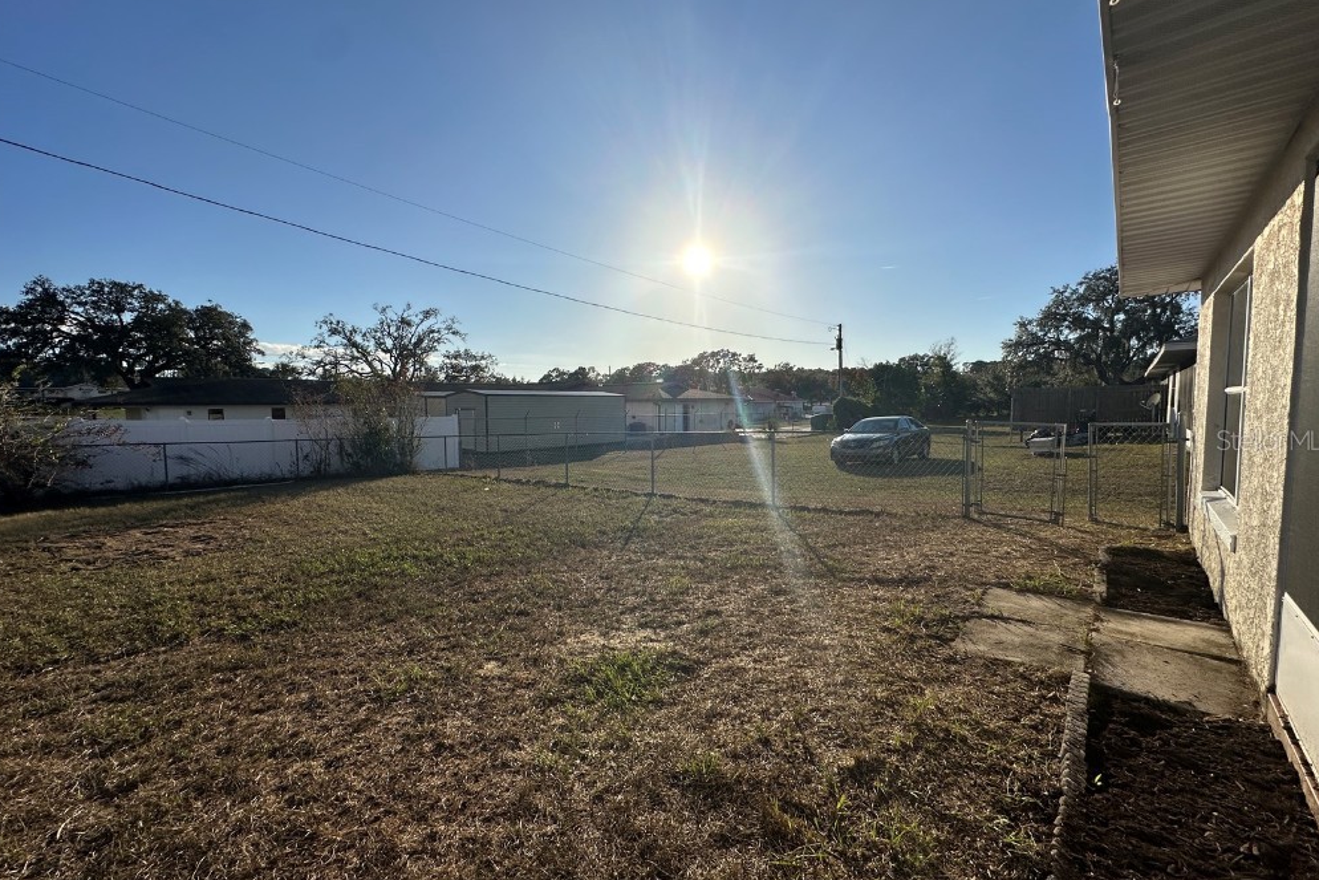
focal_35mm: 15
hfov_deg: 100.4
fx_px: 550
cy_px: 439
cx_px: 662
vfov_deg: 77.3
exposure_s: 1/5814
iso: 50
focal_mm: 2.22
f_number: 2.2
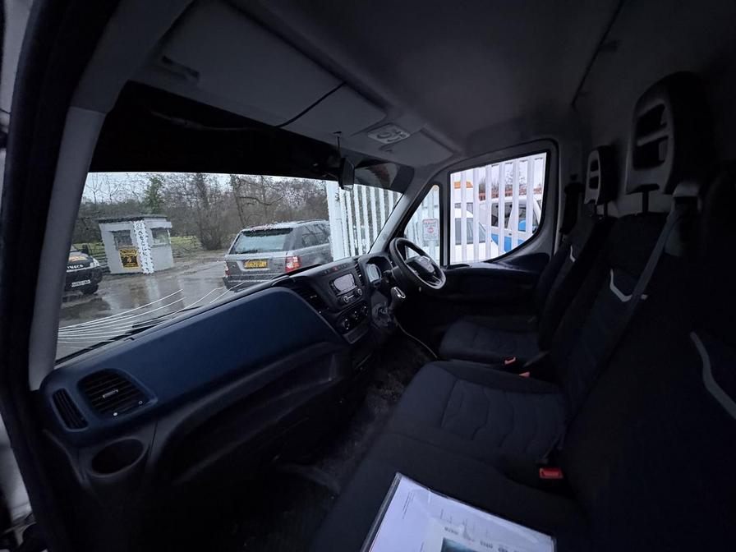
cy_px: 276
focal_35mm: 14
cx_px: 368
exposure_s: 1/40
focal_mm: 2.22
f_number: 2.2
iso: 1000
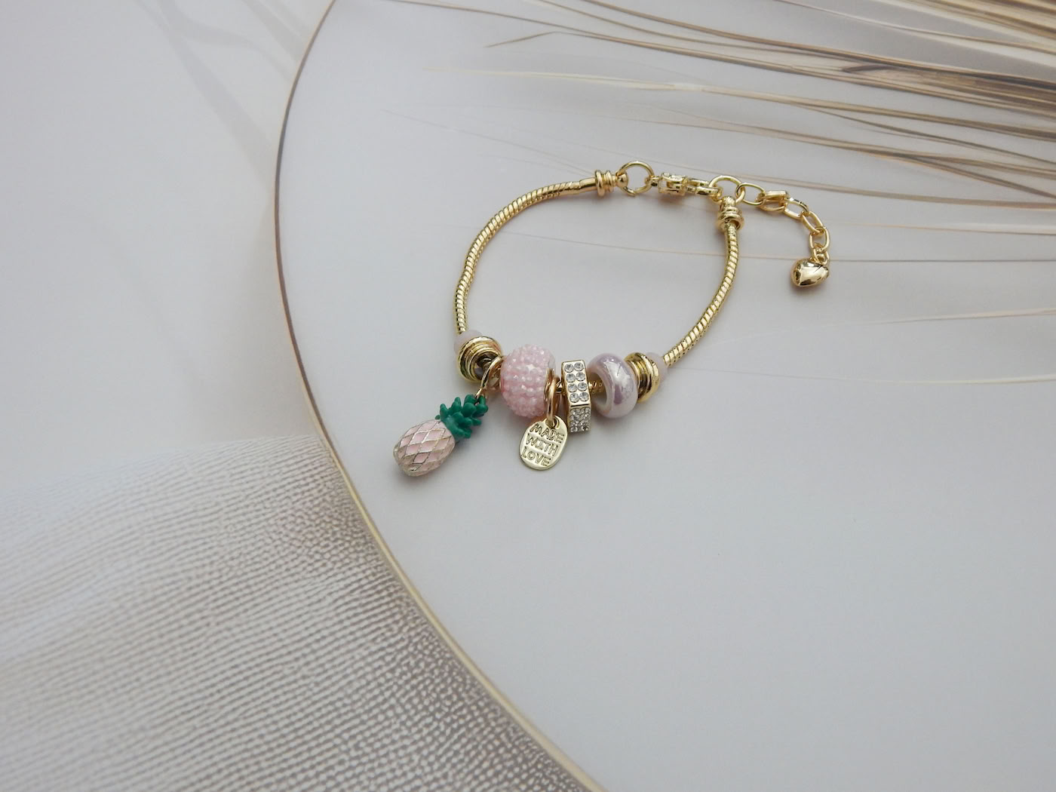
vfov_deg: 37.7
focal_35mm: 38
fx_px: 1159
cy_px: 396
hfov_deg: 49.0
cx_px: 528
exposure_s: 1/40
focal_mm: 6.8
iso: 400
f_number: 3.4
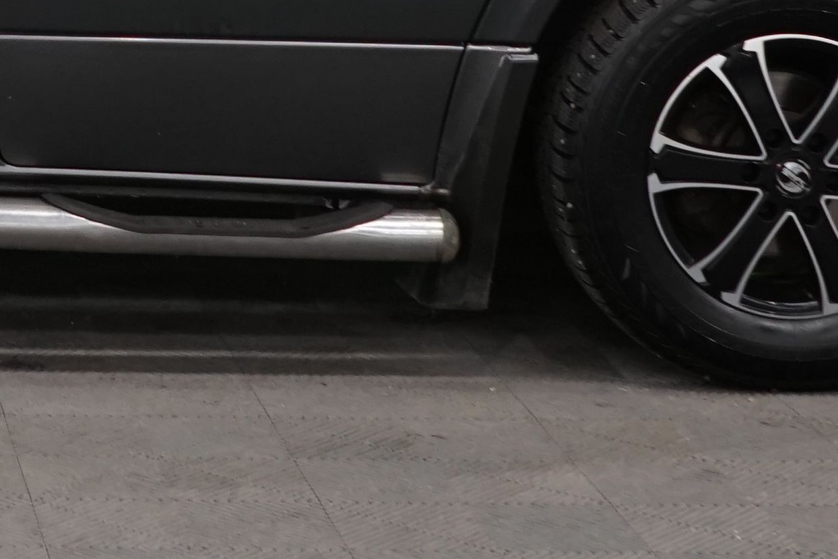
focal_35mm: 135
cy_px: -567
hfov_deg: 14.2
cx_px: -435
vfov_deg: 9.5
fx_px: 3143
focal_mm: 28
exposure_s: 1/20
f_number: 9
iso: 800
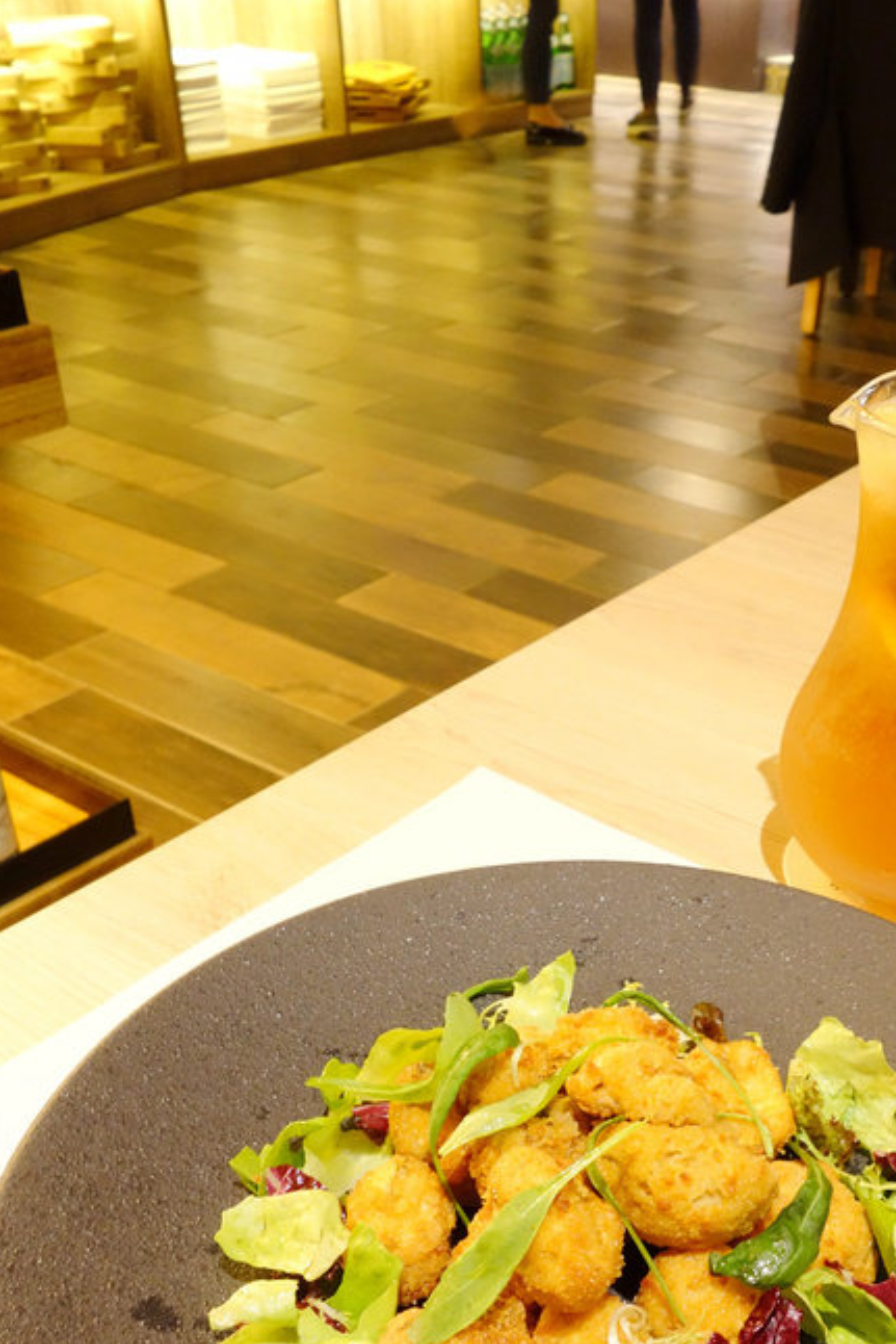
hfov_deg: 33.9
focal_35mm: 39
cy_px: 934
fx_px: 1455
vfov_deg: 48.4
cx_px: 611
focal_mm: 10.4
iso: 1000
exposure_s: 1/4
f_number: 6.3
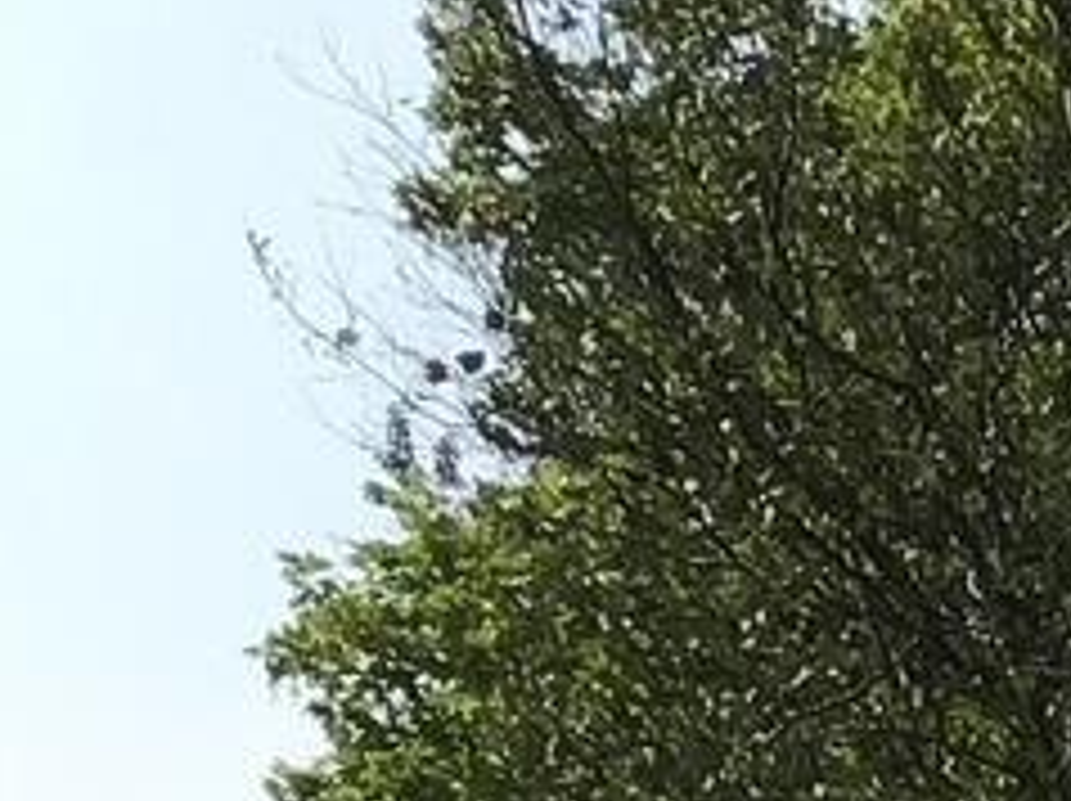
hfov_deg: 8.4
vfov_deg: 6.2
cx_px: 2691
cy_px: 2709
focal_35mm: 213
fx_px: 6583
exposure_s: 1/1335
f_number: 2.4
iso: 25
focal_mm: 3.3
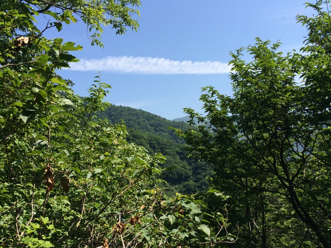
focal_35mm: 30
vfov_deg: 46.8
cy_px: 124
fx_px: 287
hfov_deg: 60.0
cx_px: 166
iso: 40
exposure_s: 1/1866
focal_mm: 4.12
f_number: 2.2
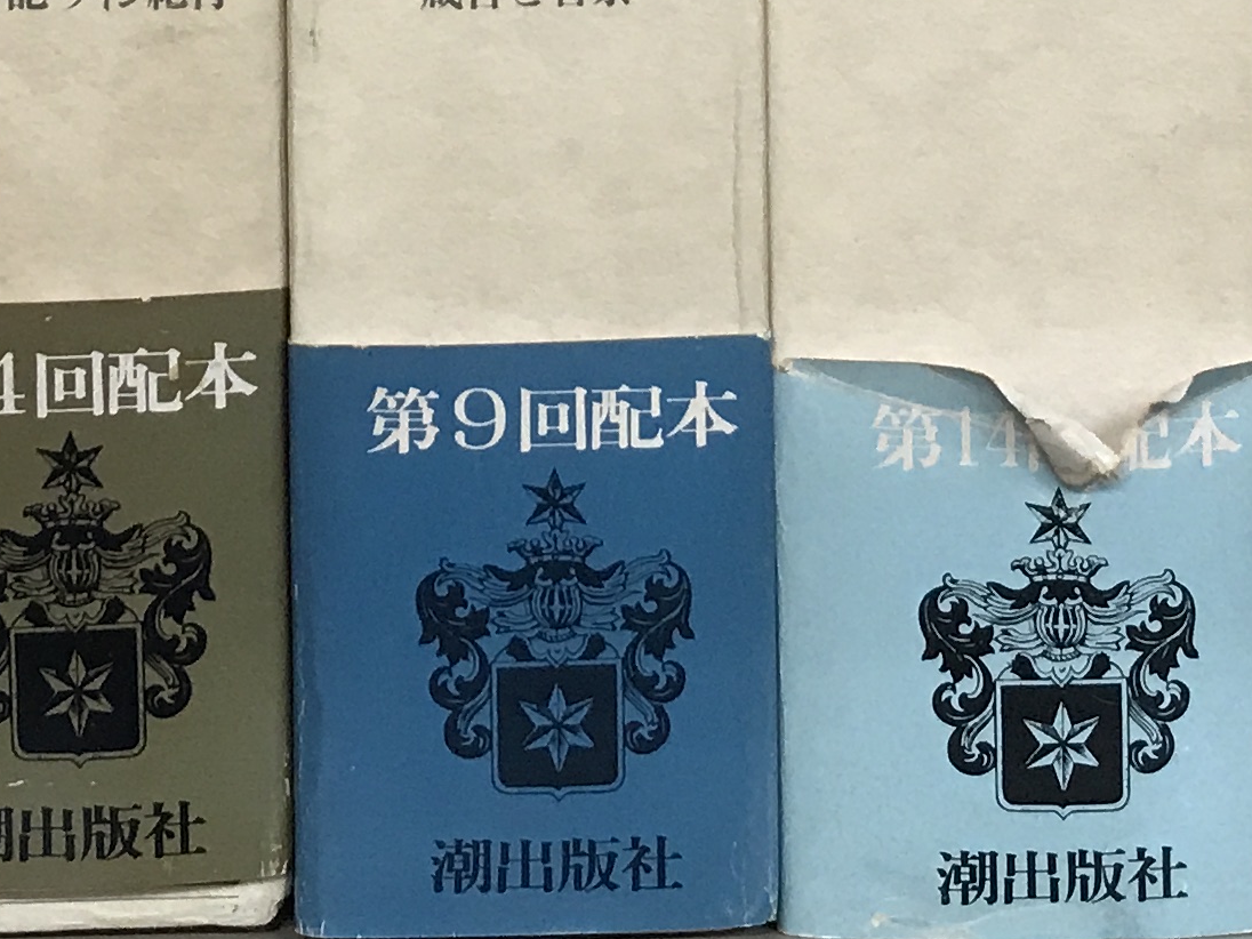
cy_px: -263
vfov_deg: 13.8
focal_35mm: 103
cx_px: 513
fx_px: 3725
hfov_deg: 19.1
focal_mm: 3.99
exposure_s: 1/20
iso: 32
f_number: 1.8
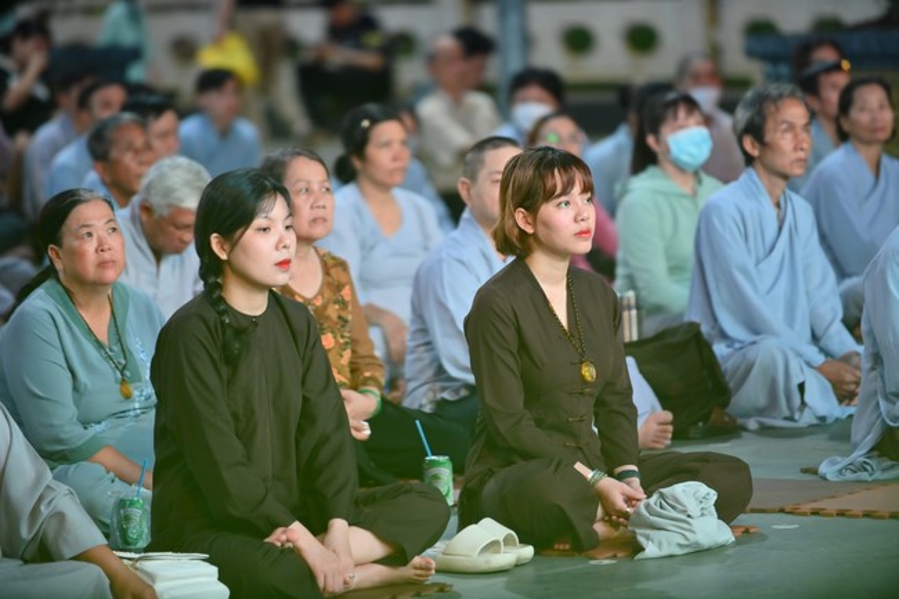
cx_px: 450
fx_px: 4993
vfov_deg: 6.9
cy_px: 300
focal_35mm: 200
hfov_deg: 10.3
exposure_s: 1/80
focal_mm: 200
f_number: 2.8
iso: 1250
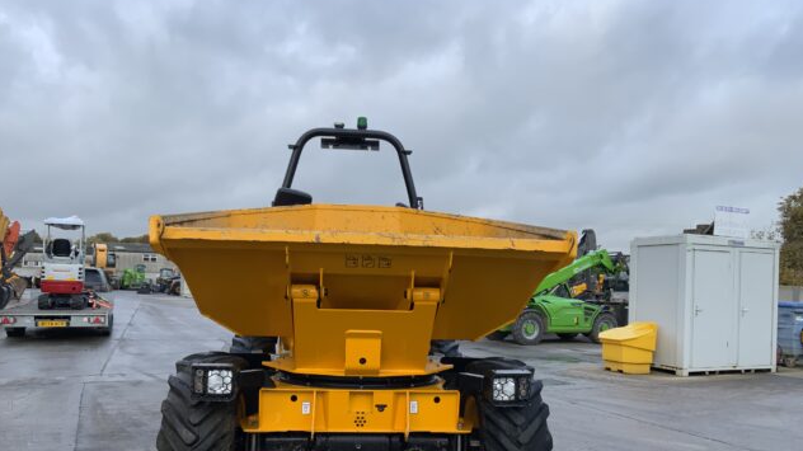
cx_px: 404
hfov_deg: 61.0
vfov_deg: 36.4
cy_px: 288
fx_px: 681
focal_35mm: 32
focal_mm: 3
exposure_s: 1/131
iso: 16
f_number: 1.8
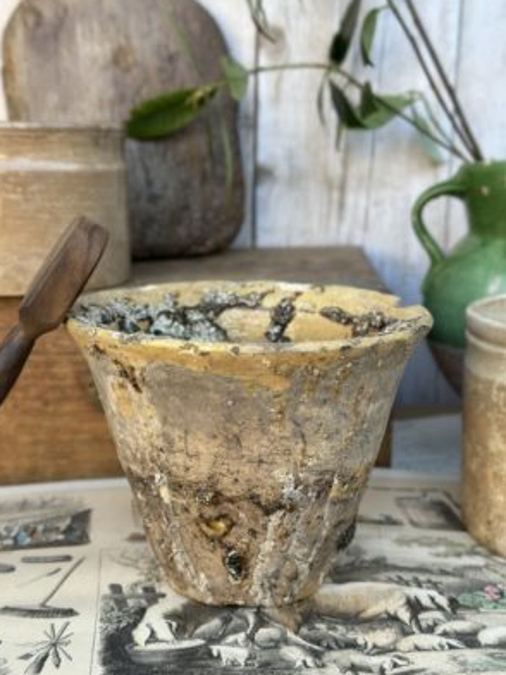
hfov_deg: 29.7
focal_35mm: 49
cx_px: 250
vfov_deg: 38.9
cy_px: 334
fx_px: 955
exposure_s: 1/372
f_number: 1.78
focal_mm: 6.86
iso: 80
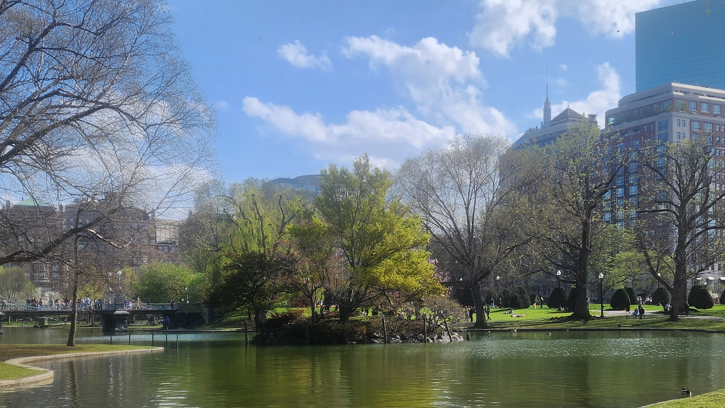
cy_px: 325
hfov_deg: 43.7
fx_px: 904
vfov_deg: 25.0
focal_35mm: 47
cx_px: 337
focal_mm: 6.4
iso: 12
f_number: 1.8
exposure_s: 1/919
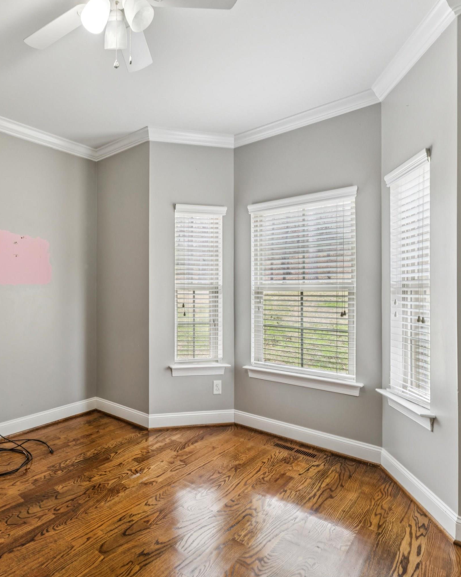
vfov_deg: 78.0
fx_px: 356
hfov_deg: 59.9
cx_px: 84
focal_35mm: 21
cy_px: 290
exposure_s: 1/6
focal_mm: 14.6
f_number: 13
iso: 400
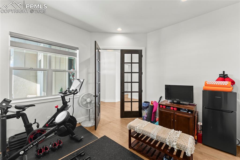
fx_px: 93
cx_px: 120
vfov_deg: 81.2
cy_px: 80
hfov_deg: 104.3
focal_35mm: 14
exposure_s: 1/8
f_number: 8
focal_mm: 14
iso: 800
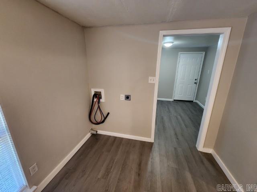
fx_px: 97
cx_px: 128
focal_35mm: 13
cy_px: 96
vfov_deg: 89.9
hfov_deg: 106.2
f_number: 2.2
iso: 400
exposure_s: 1/30
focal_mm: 2.2
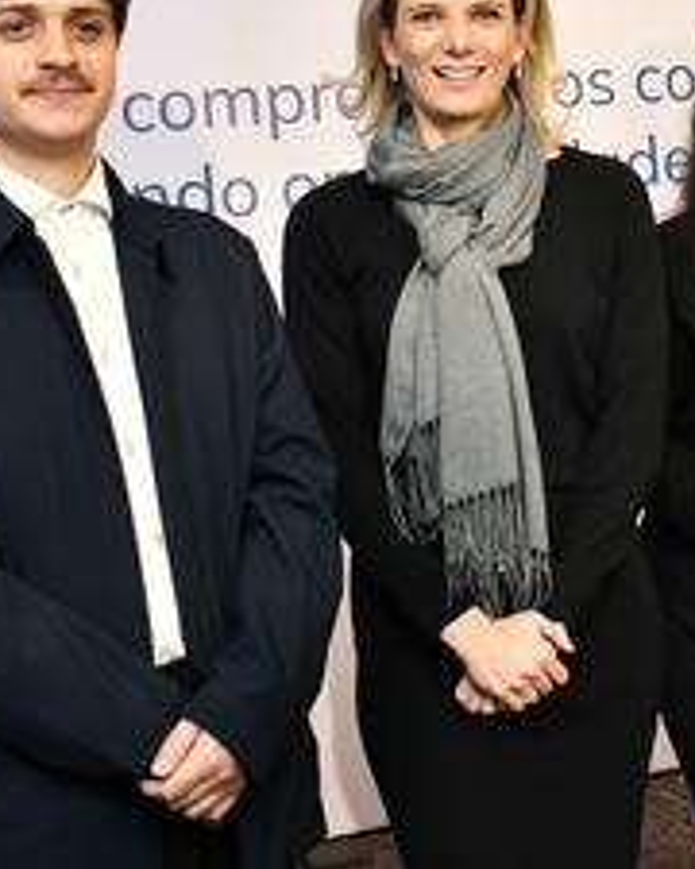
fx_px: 1980
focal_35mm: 77
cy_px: 230
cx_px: 541
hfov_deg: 19.7
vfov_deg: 24.5
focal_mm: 25
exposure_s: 1/60
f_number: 4
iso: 400
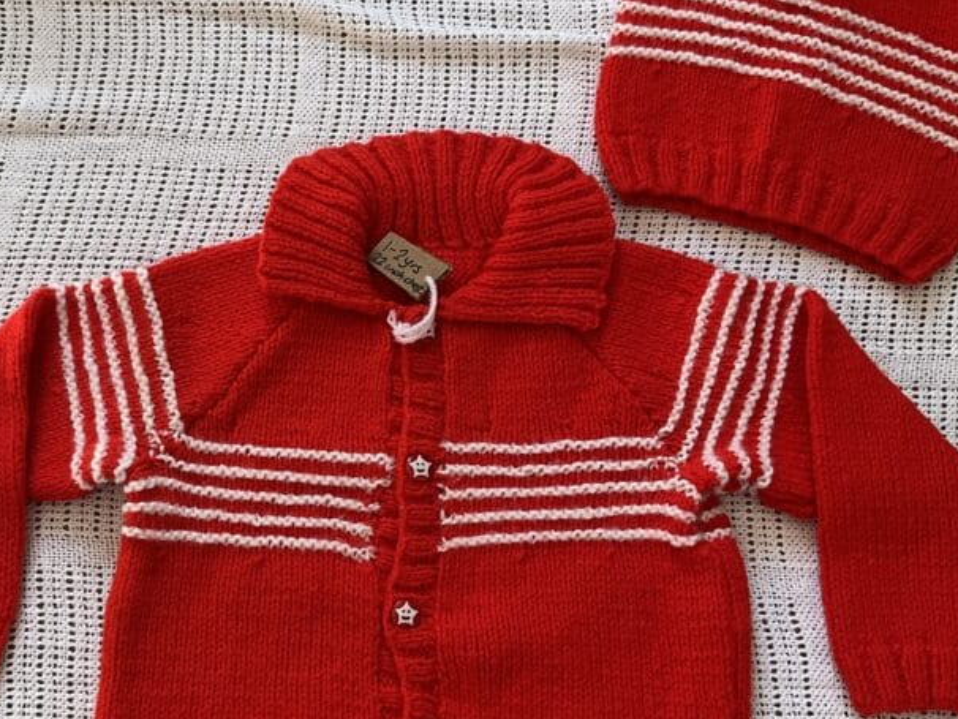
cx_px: 292
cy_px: 428
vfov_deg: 29.6
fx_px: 1357
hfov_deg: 38.3
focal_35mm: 49
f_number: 1.8
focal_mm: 3
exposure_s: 1/122
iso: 32
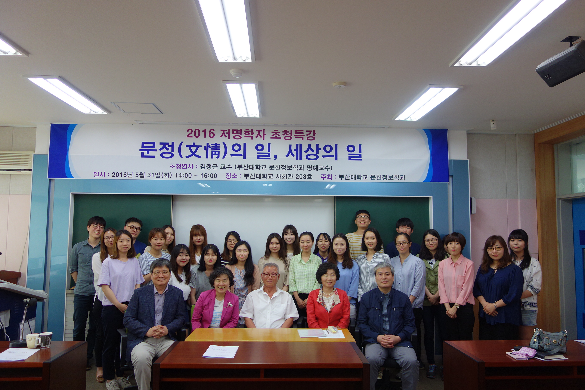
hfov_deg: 65.5
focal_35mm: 28
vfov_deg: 46.4
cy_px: 195
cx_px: 292
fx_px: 455
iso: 125
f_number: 2
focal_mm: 10.4
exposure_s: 1/100
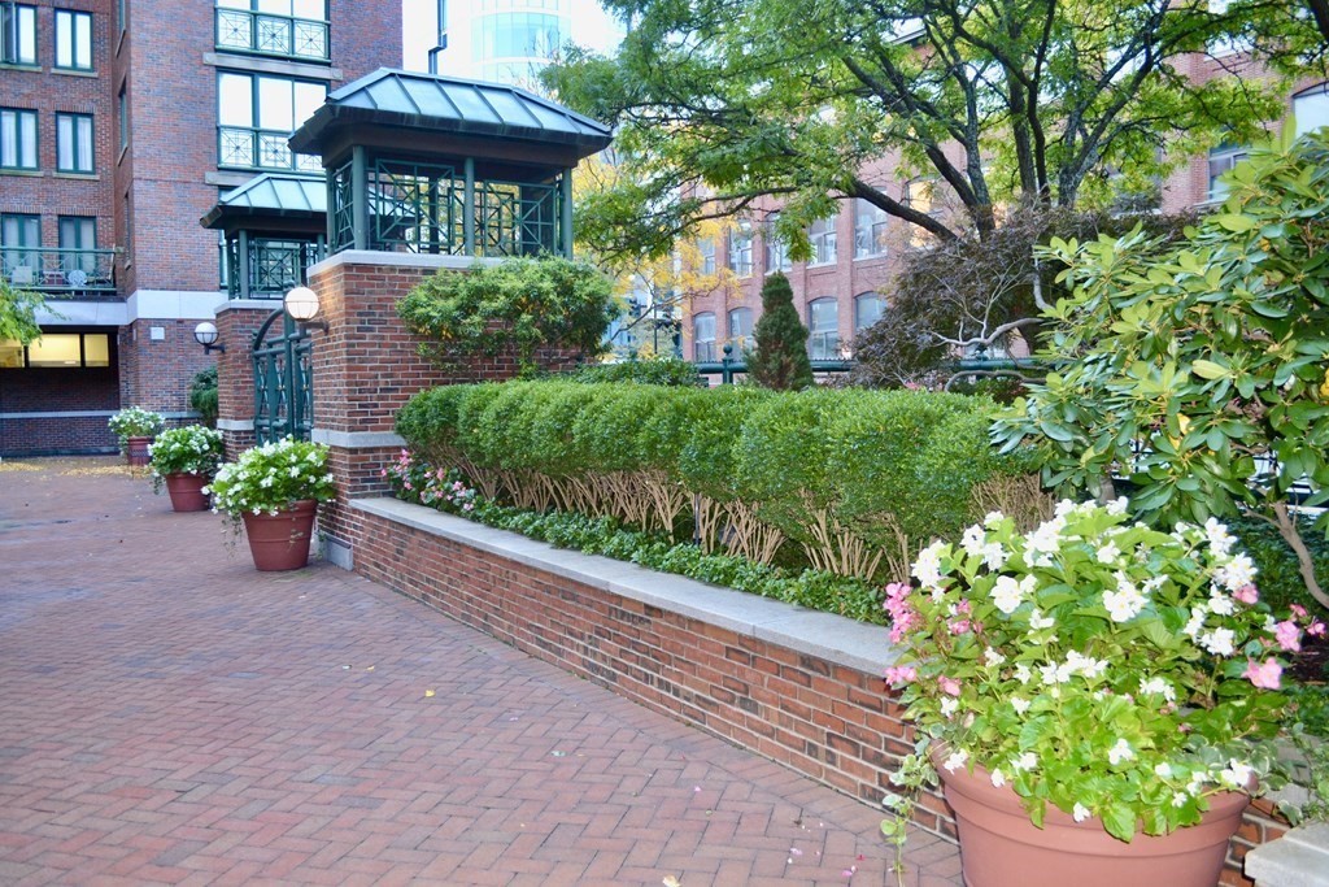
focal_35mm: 27
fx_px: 997
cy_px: 444
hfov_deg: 67.4
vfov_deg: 47.9
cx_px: 664
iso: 560
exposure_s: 1/60
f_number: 3.5
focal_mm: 18
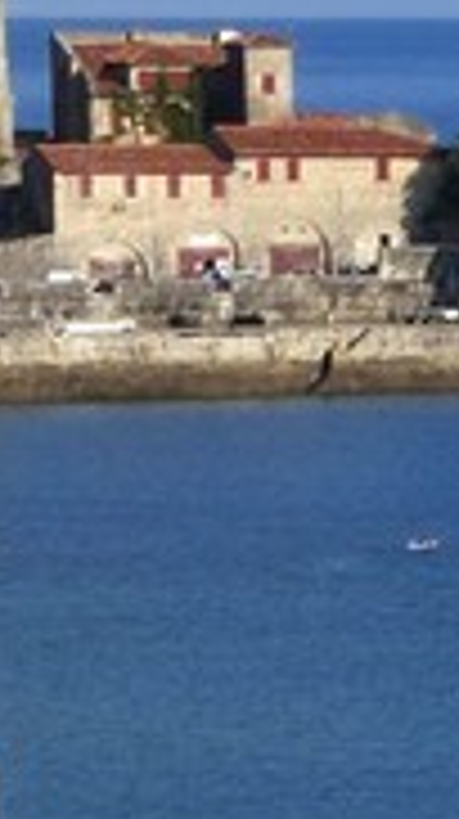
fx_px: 11218
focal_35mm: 517
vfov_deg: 4.2
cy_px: 1264
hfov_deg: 2.2
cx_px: 2578
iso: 200
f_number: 18
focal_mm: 56
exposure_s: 1/200
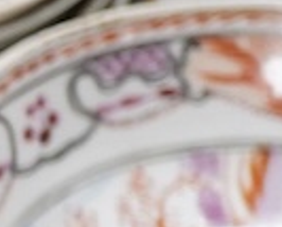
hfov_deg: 5.0
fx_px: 2978
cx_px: -711
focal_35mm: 356
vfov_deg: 4.3
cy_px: 280
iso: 2500
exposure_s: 1/250
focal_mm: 30
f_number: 4
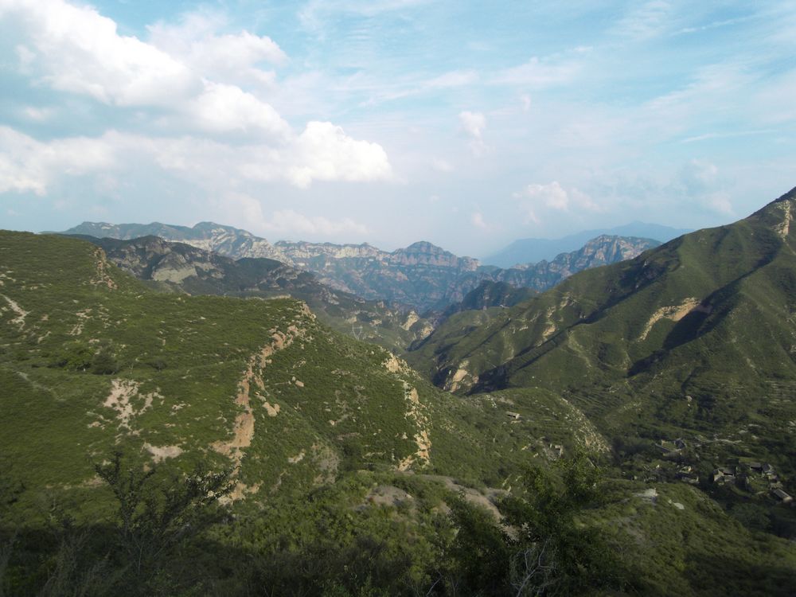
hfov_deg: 71.6
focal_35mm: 24
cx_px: 398
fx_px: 552
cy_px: 298
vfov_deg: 56.8
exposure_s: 1/200
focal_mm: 4.3
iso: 80
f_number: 7.3
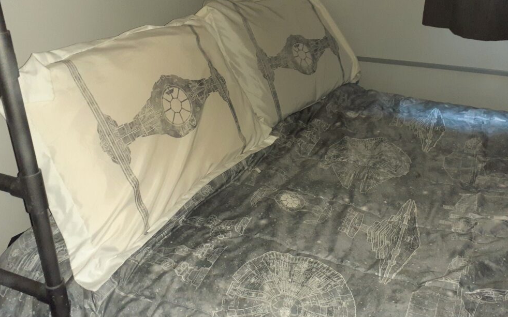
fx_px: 485
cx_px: 275
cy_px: 105
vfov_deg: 35.9
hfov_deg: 55.3
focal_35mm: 35
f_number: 1.9
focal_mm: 3.6
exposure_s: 1/15
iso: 1250
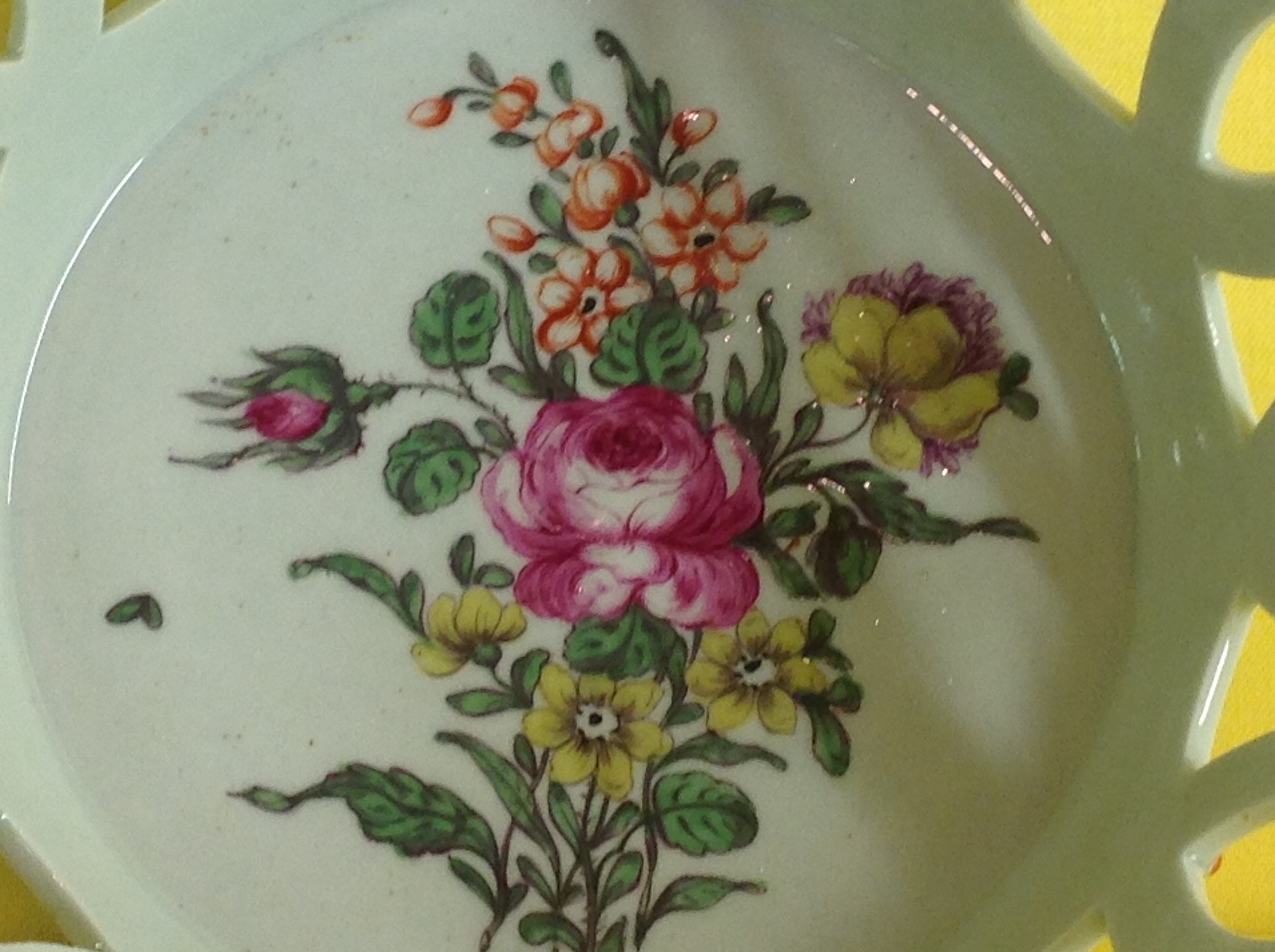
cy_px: 365
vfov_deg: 15.5
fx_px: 3493
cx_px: 554
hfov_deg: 20.7
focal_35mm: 95
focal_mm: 4.28
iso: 64
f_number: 2.4
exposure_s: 1/40
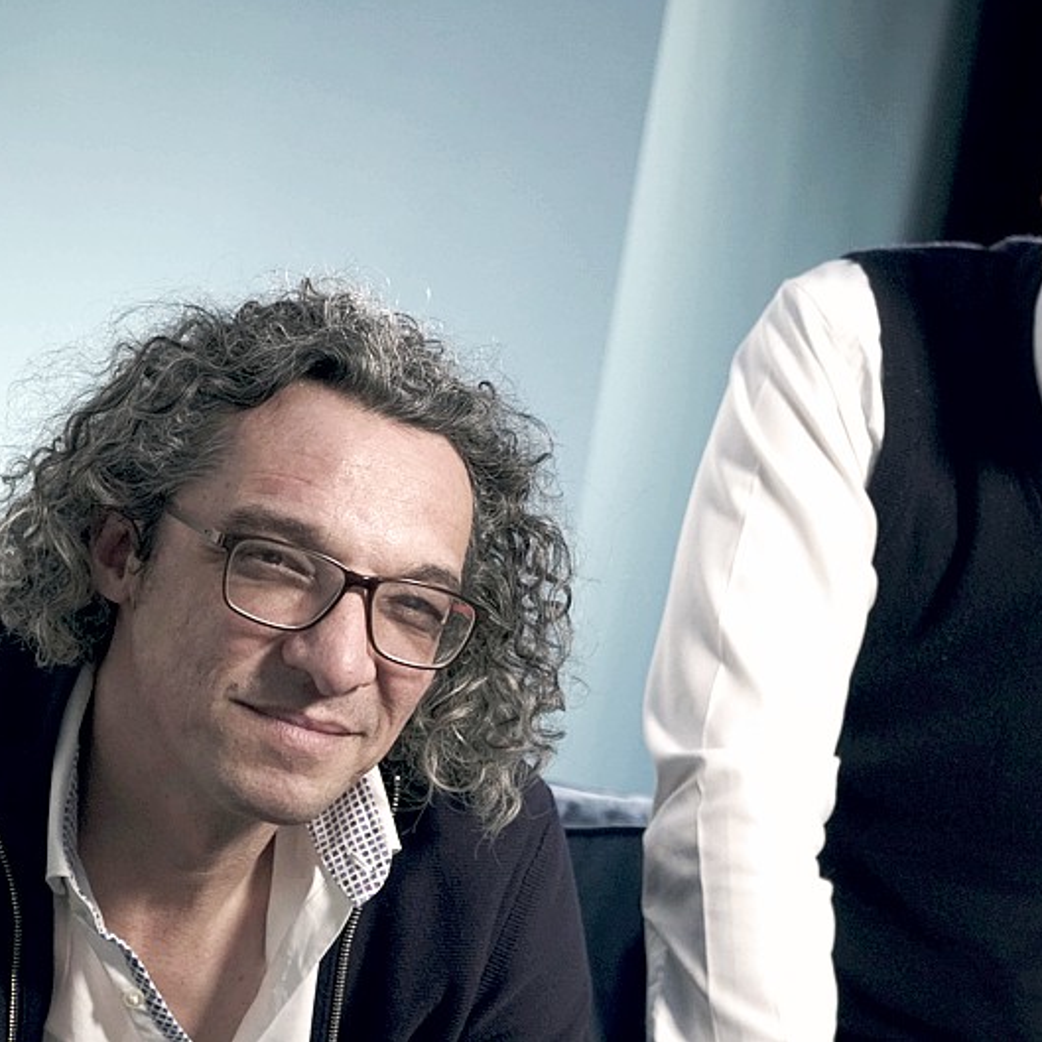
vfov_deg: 15.3
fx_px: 3870
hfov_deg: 15.3
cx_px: 701
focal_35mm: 114
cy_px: 519
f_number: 4
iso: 1000
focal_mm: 59
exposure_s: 1/125
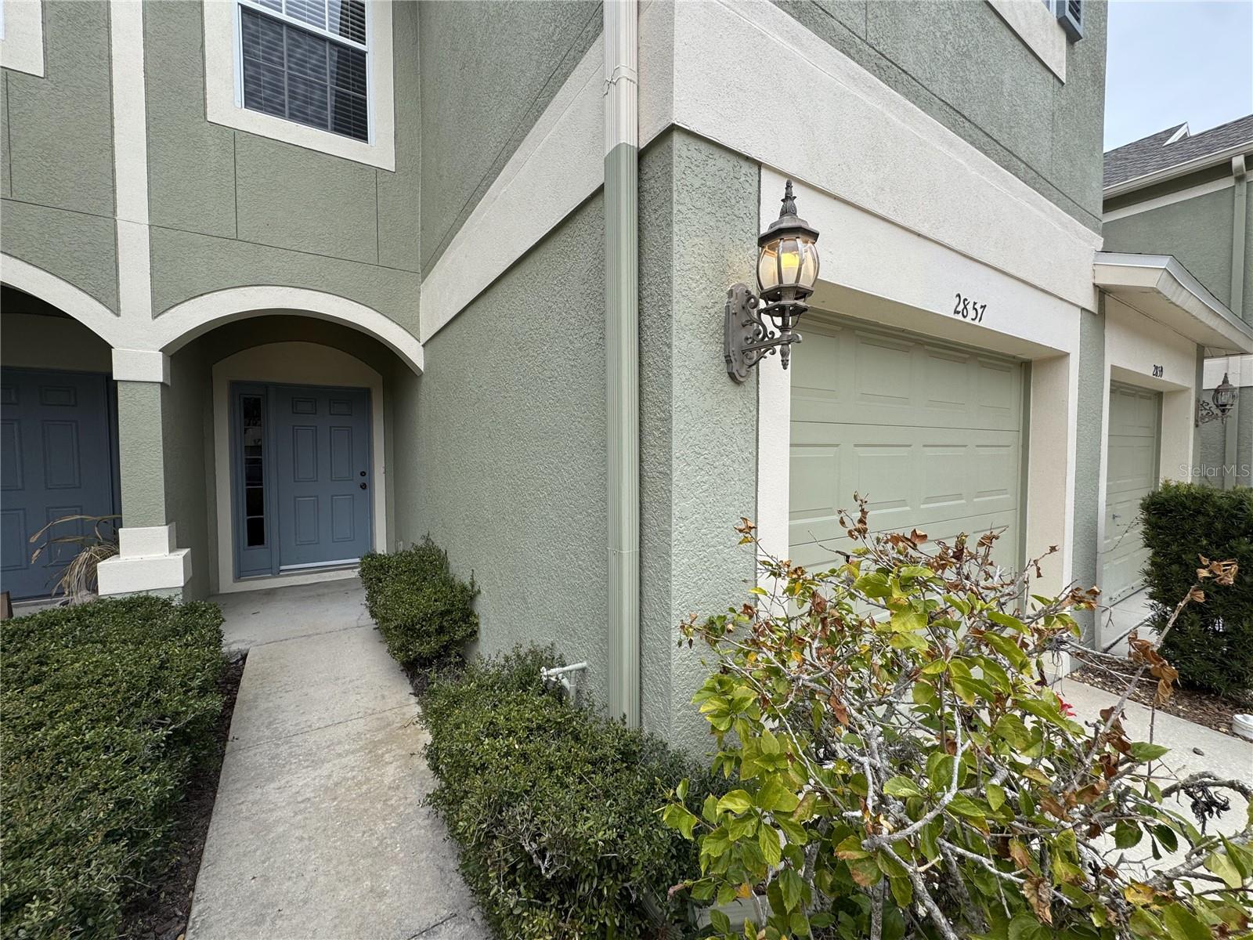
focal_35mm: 14
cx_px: 626
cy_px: 470
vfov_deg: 85.7
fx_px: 507
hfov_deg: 102.1
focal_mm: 2.22
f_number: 2.2
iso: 40
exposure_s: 1/433
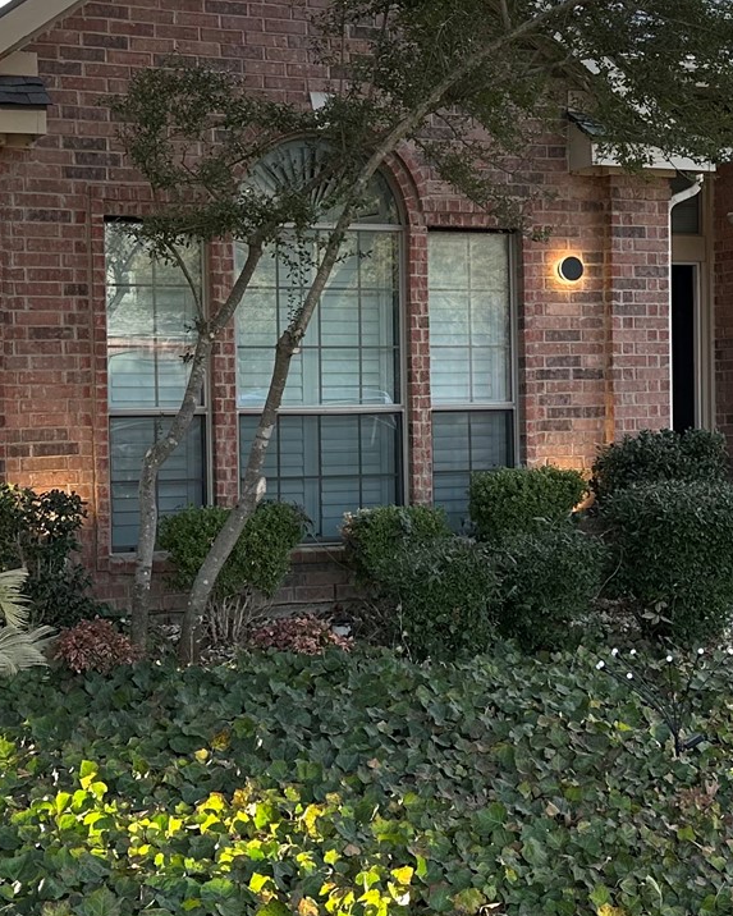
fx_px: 1816
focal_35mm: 67
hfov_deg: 22.8
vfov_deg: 28.3
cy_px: 420
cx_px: 430
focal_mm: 6.86
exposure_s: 1/414
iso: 80
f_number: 1.78
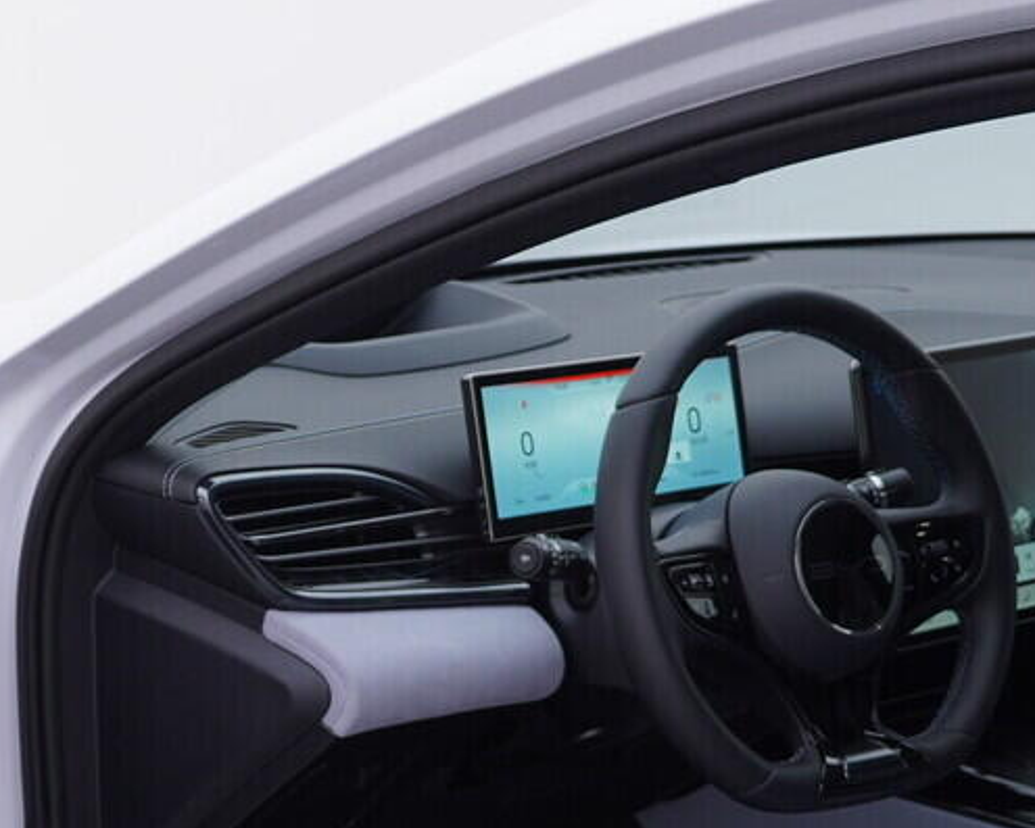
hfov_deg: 19.4
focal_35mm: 98
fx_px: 3003
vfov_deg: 15.5
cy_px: 768
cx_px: 213
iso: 125
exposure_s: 1/80
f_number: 4
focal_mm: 24
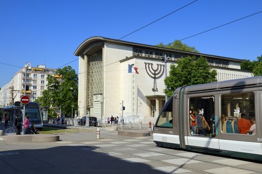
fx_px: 255
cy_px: 87
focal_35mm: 35
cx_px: 131
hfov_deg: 54.4
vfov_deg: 37.9
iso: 200
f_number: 14
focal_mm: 35
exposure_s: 1/320
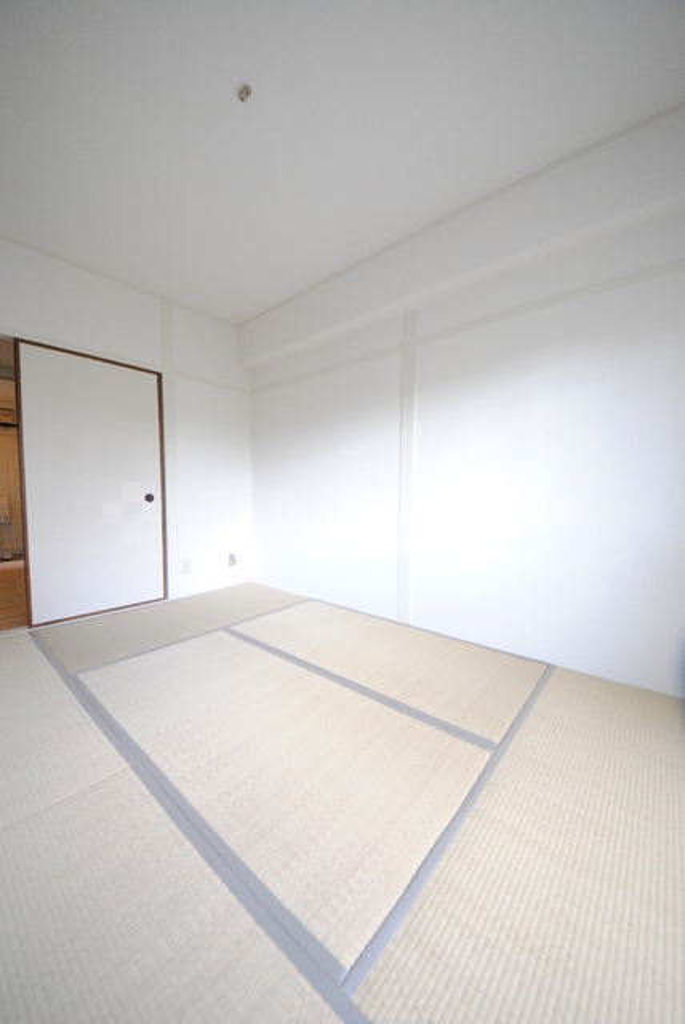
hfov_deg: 90.1
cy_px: 512
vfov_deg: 112.6
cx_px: 342
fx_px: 342
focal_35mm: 12
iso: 1600
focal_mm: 8
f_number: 4.5
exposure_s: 1/80
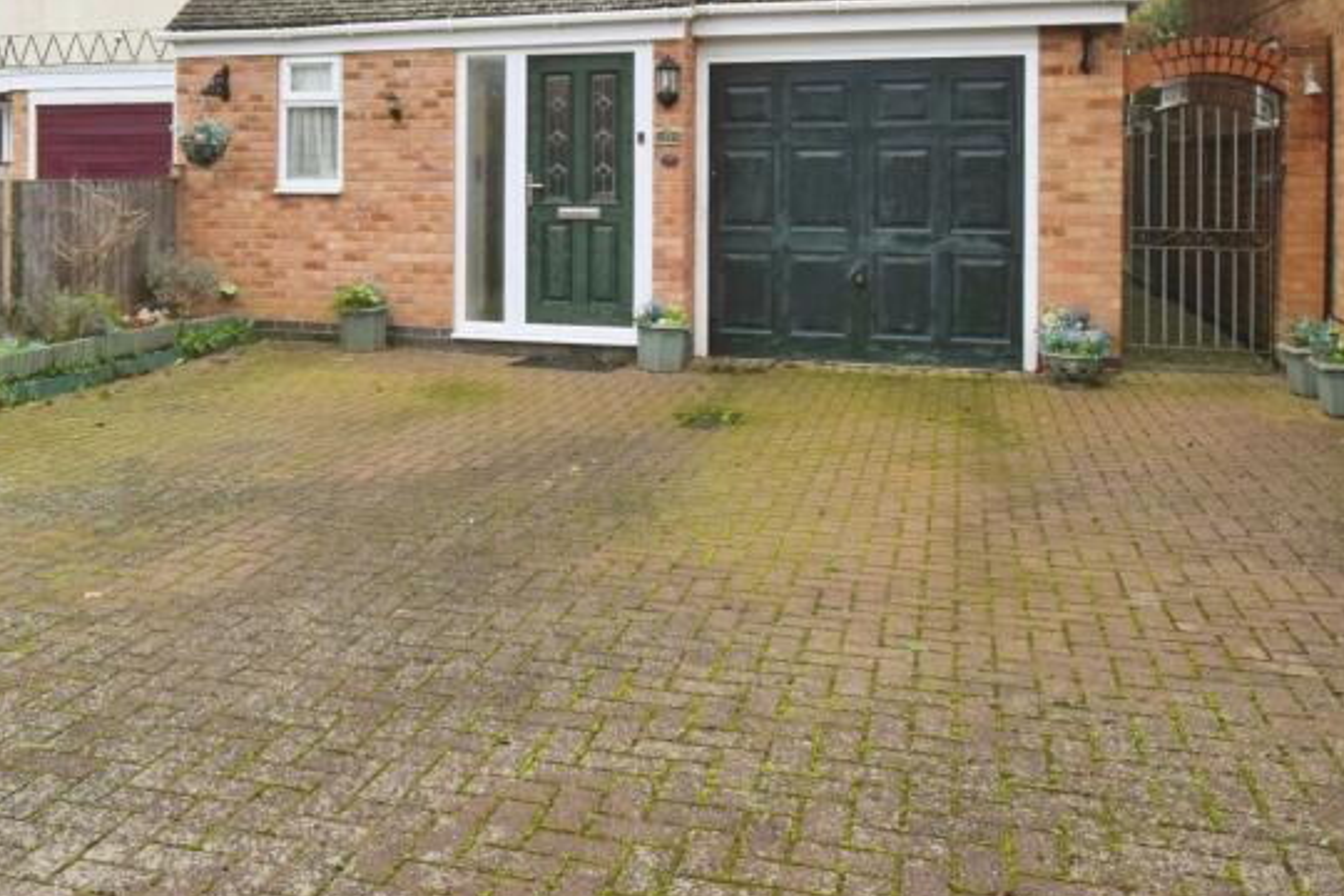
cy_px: 148
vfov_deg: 34.6
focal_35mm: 37
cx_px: 493
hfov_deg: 51.3
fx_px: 1379
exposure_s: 1/200
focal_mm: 13
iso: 1000
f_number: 10
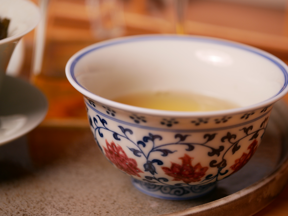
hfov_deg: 21.8
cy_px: 108
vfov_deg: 16.4
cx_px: 144
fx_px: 749
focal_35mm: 90
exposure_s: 1/125
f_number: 2.8
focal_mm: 45
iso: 200
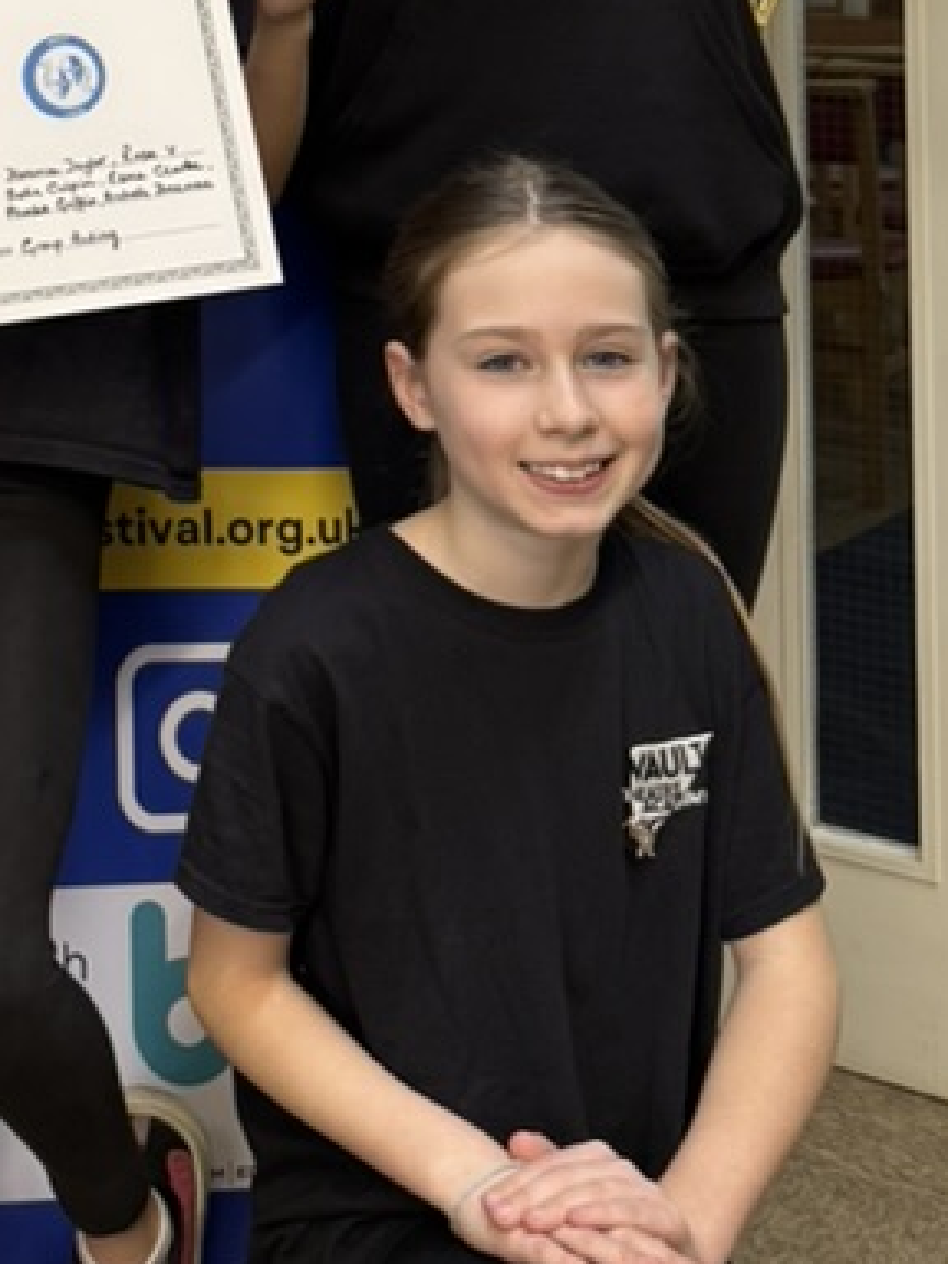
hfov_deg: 21.2
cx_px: -217
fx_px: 2337
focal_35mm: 64
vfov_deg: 27.2
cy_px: -198
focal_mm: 6.76
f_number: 1.78
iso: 125
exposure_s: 1/50
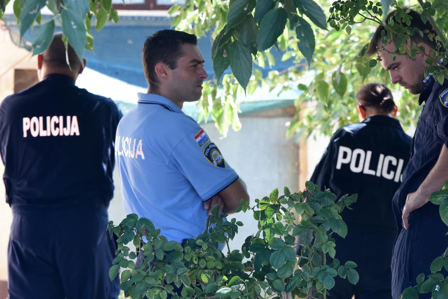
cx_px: 224
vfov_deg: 9.8
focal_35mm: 140
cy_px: 150
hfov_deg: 14.7
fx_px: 1742
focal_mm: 140
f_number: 10
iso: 1250
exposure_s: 1/125
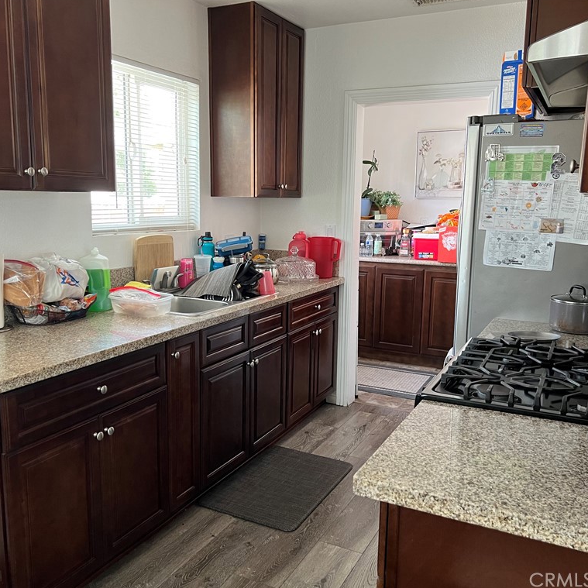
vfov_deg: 52.5
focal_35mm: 31
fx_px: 596
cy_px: 294
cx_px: 283
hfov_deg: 52.5
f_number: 1.5
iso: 125
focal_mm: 5.7
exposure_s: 1/99
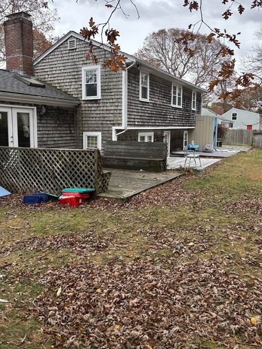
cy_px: 162
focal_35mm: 28
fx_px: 282
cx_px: 126
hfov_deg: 49.7
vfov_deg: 63.4
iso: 50
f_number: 1.6
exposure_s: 1/172
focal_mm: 5.96
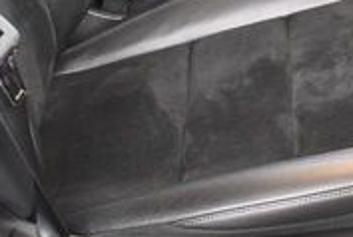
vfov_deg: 10.5
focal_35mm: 130
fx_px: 1278
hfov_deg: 15.7
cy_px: -29
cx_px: 233
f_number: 3.5
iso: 3200
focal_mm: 18
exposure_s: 1/60
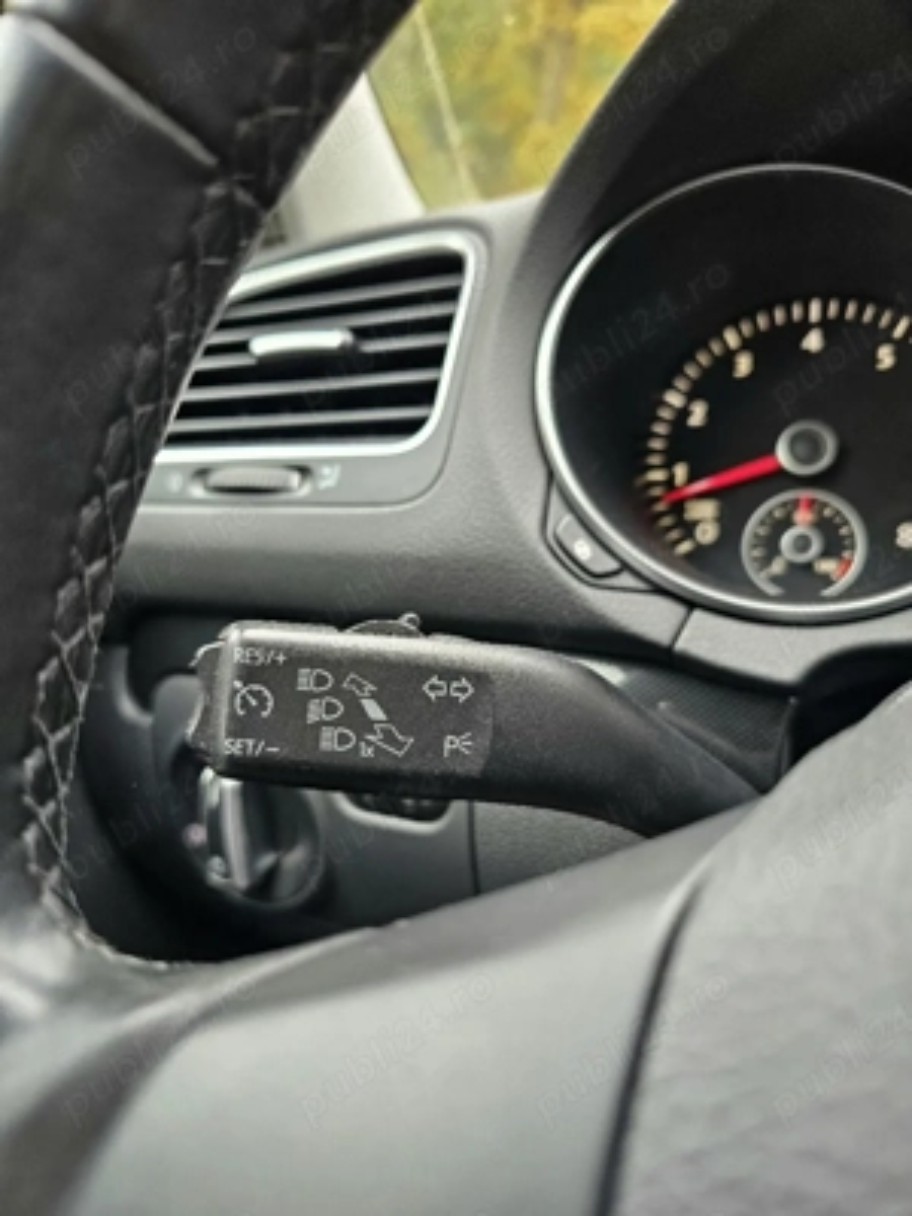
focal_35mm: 23
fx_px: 808
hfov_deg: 58.9
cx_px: 456
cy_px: 608
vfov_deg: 73.9
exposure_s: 1/120
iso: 160
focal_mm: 6.3
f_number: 1.7
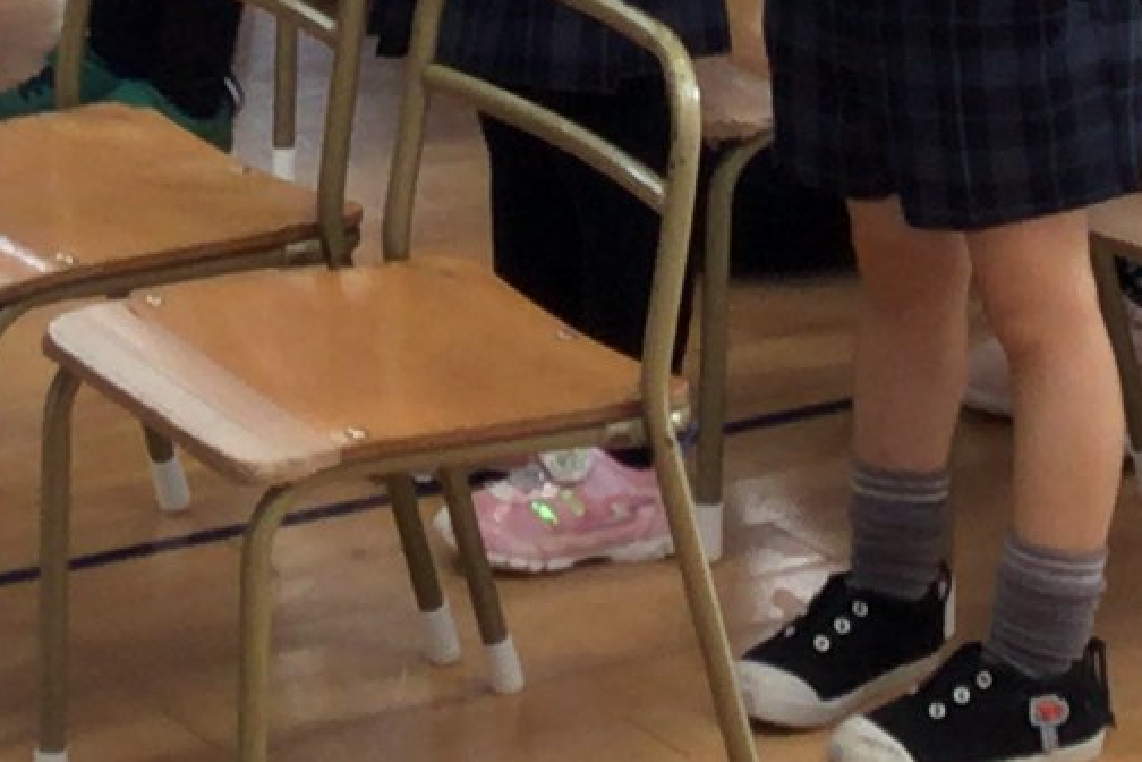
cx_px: 406
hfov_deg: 9.8
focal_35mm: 209
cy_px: -503
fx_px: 6629
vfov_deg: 6.5
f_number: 2.4
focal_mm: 3.3
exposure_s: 1/20
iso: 25
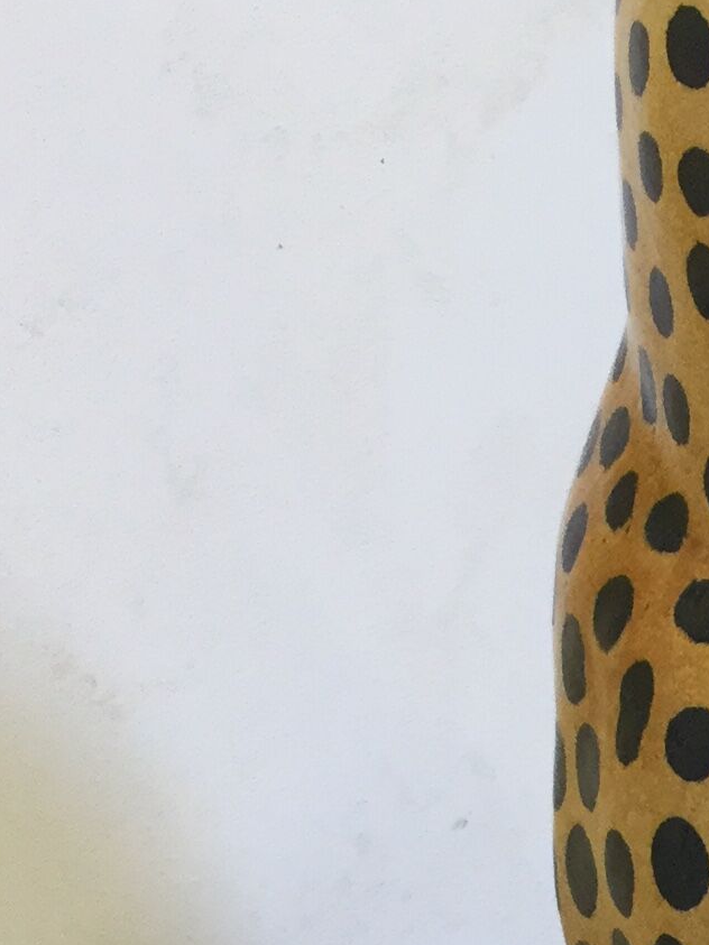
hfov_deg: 11.9
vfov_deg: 16.2
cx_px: 993
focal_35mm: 120
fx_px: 3278
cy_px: 847
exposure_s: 1/33
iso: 40
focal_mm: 3.3
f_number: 2.4
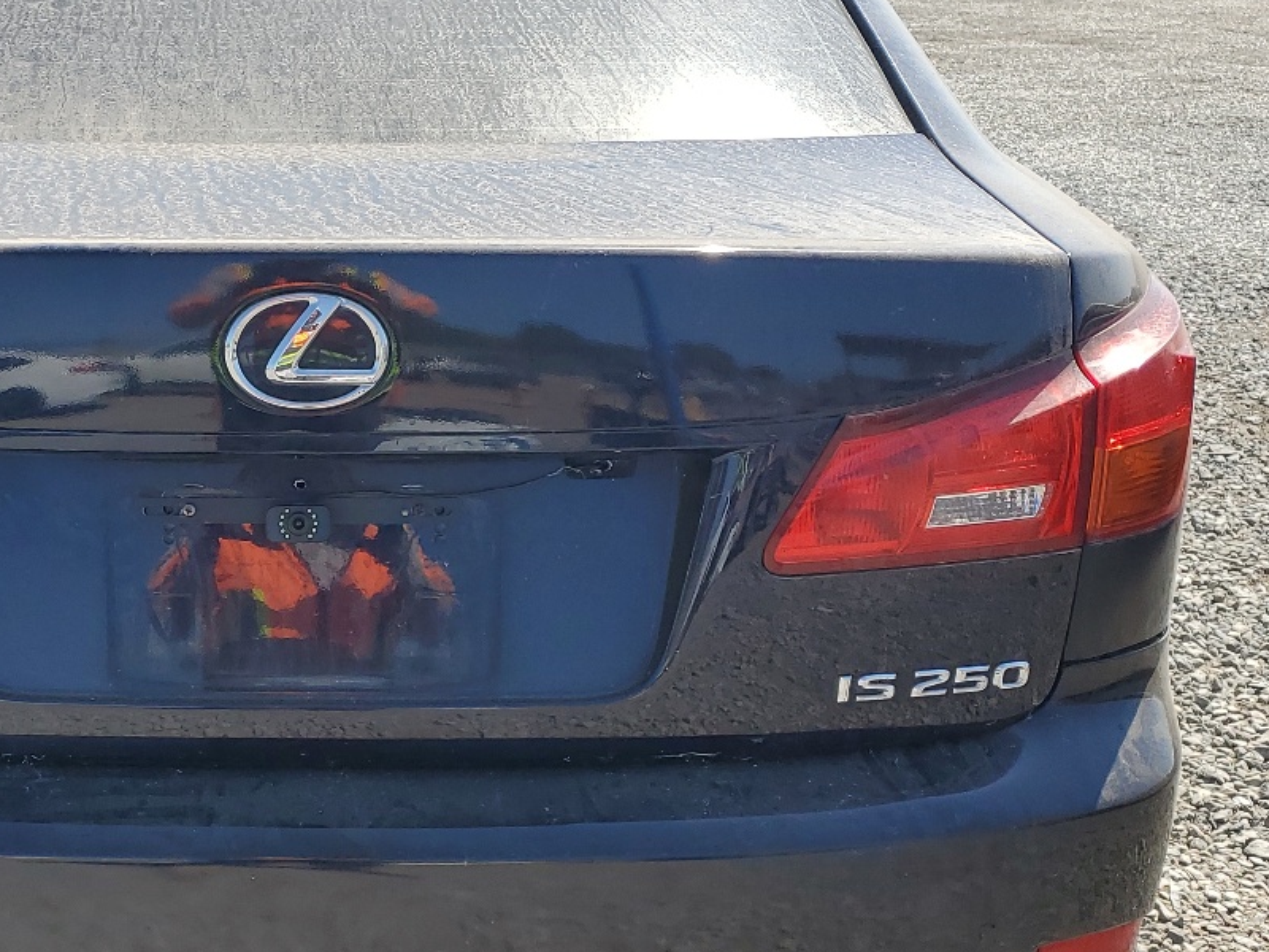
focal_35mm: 52
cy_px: 619
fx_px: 1906
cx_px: 311
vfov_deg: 27.9
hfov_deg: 35.9
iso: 50
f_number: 1.5
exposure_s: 1/2000
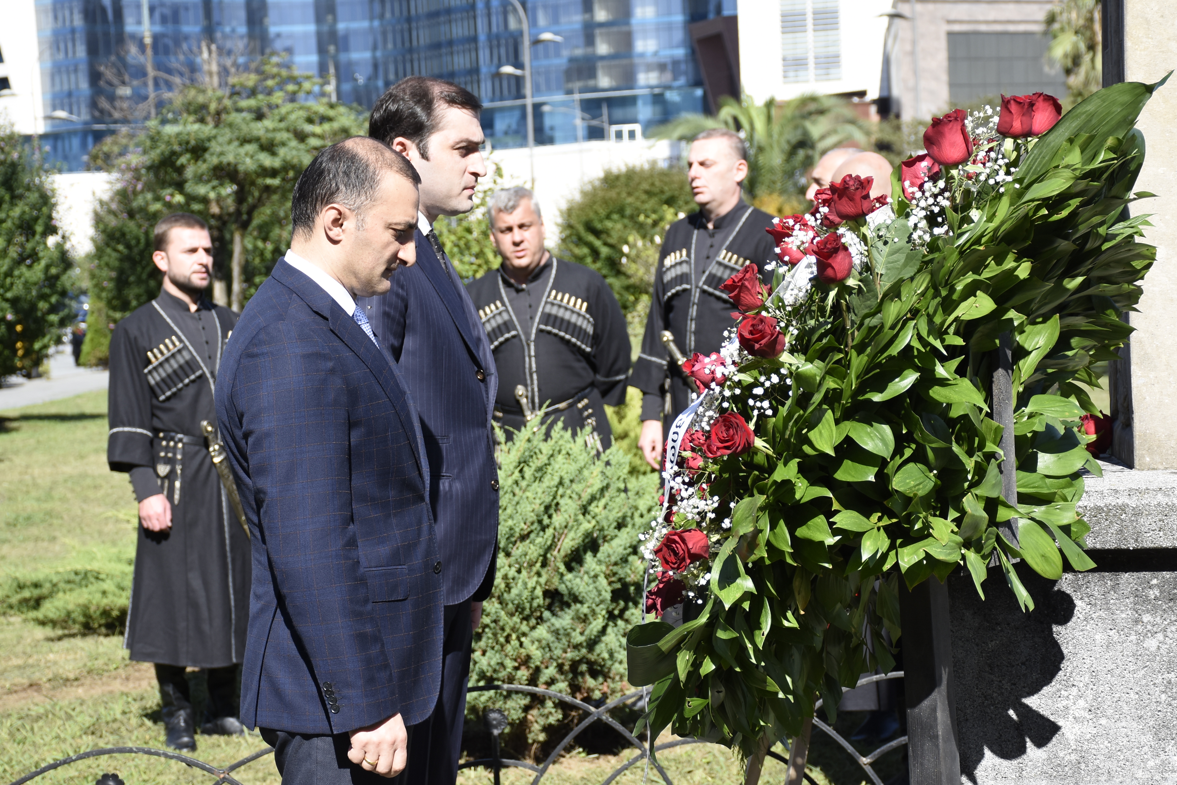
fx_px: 2878
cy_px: 361
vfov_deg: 15.5
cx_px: 548
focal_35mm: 88
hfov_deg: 23.1
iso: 250
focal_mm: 50
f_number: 5.6
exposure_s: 1/800
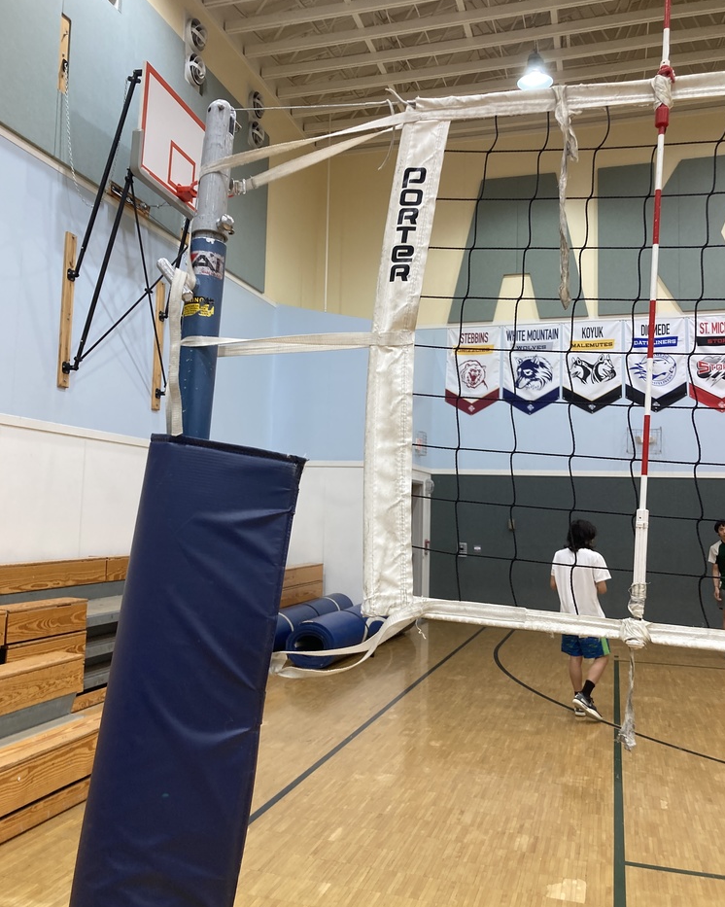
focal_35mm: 30
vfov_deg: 58.8
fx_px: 805
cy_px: 438
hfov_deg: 48.5
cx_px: 358
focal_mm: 3.99
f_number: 1.8
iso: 80
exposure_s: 1/120
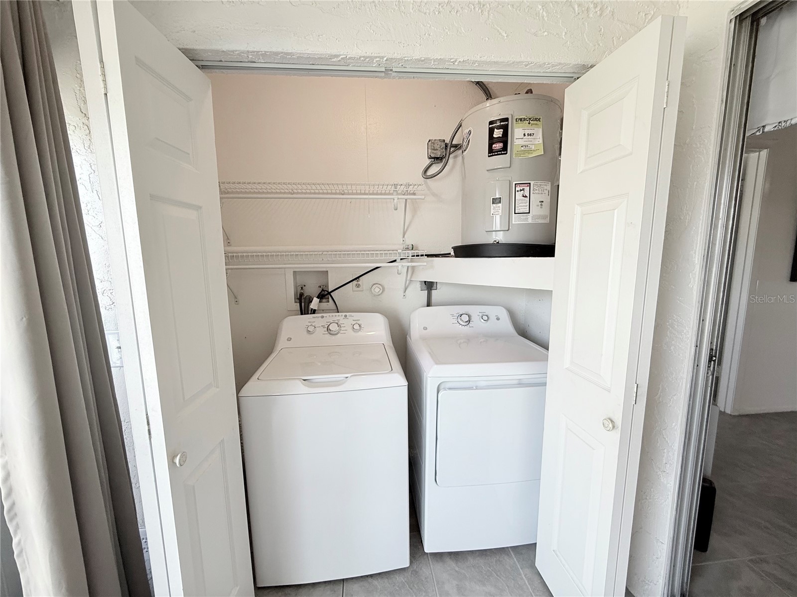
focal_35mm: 14
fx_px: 322
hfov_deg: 102.1
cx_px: 398
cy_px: 298
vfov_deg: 85.7
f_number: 2.2
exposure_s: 1/120
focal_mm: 2.22
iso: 125
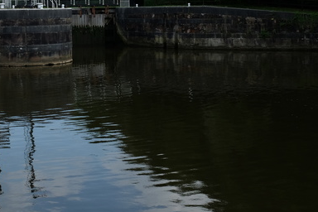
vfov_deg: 19.9
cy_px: -3
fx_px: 583
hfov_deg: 29.0
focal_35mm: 66
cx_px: 19
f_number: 6.4
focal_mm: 21.4
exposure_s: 1/350
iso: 200
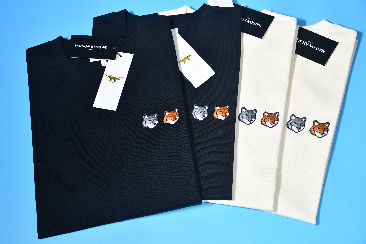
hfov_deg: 35.1
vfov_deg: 23.8
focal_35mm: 57
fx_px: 579
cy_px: 122
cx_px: 183
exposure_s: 1/125
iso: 280
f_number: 4.2
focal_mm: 38
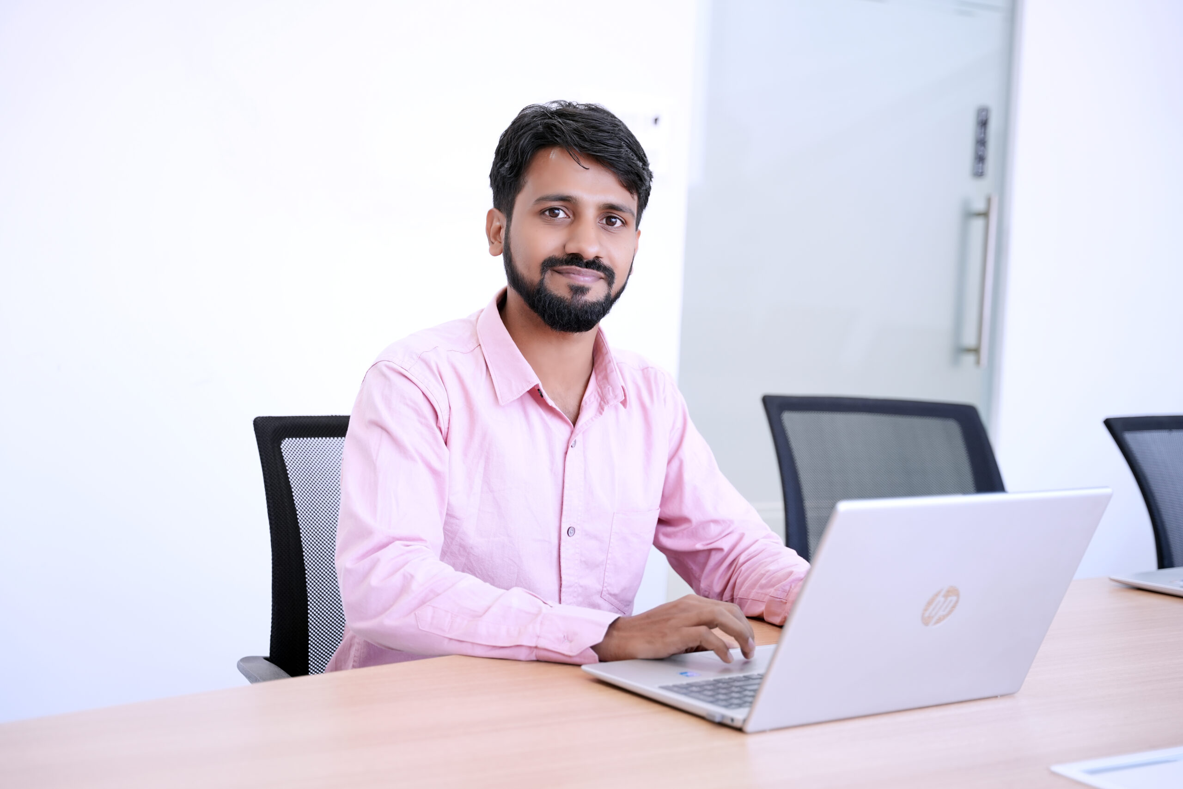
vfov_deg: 24.2
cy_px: 394
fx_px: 1837
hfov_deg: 35.7
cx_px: 592
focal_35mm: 56
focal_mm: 55.9
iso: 400
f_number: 2.8
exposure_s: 1/100
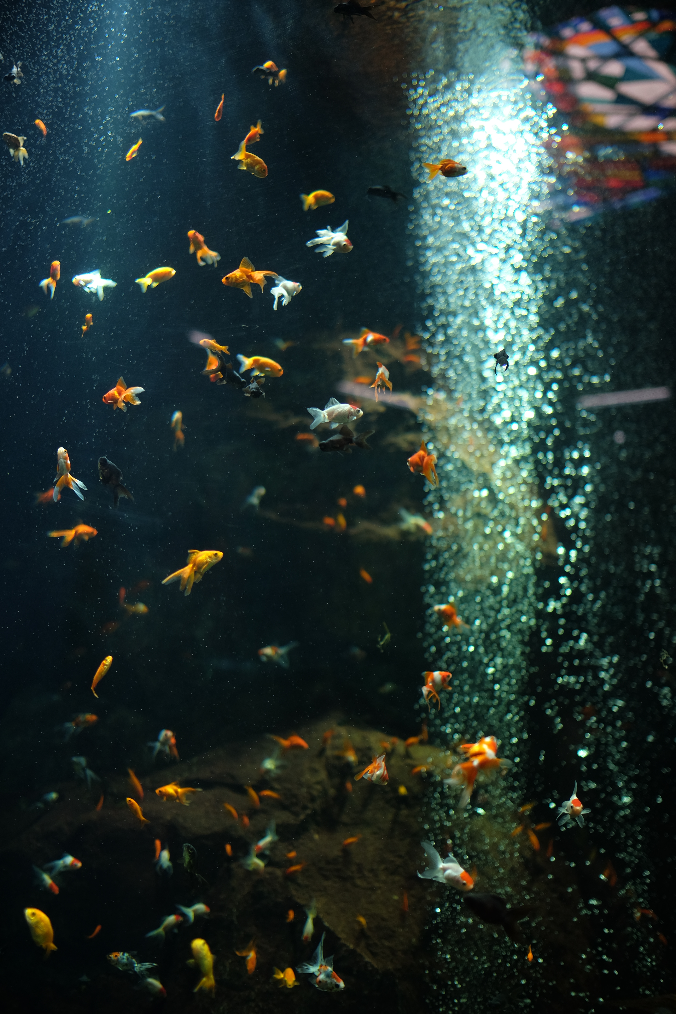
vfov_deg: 54.4
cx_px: 338
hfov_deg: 37.9
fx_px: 986
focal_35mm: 35
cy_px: 507
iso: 200
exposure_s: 1/640
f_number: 1.4
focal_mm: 23
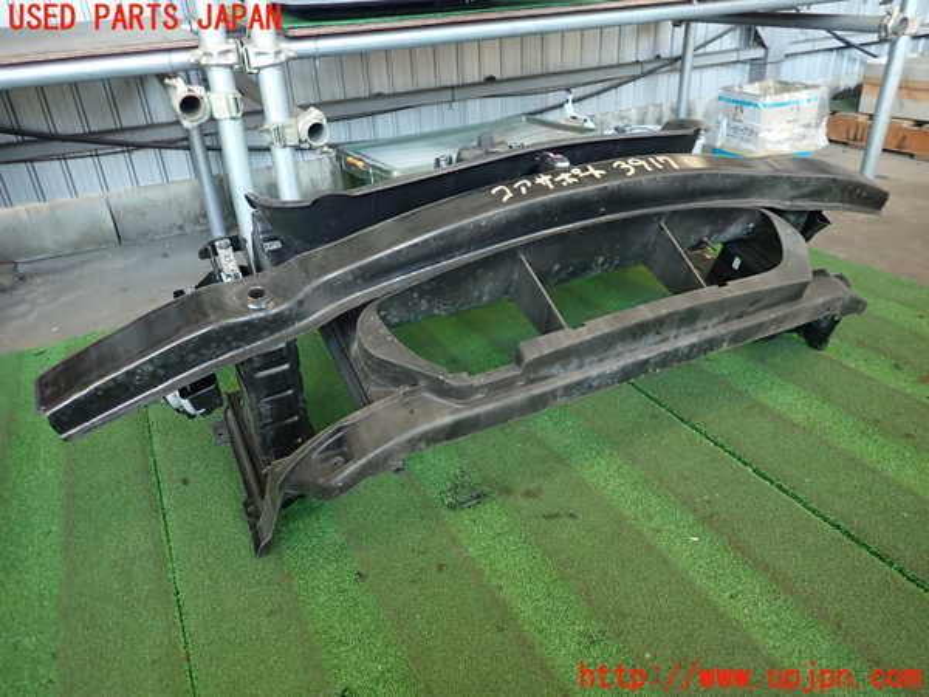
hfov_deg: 69.4
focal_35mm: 25
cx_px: 464
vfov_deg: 54.9
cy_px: 348
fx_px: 671
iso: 160
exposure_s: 1/60
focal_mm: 4.5
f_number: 2
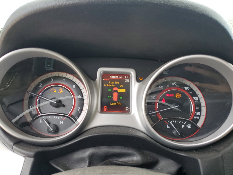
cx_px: 116
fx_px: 175
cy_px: 88
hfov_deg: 67.3
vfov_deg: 53.1
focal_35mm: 26
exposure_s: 1/145
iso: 50
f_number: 1.5
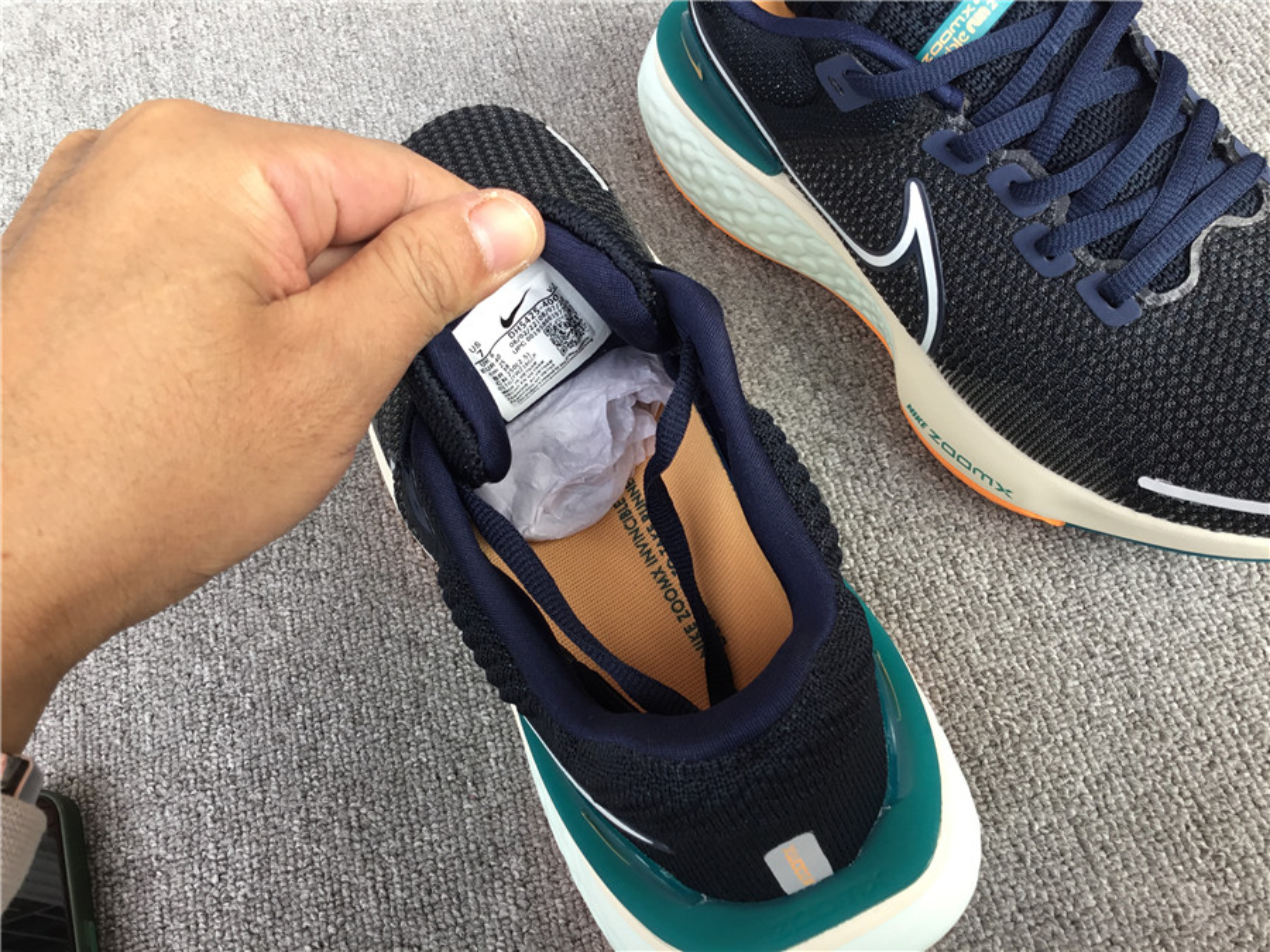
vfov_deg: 45.4
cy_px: 476
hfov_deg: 58.4
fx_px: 1137
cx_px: 635
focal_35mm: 31
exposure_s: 1/100
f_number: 2.4
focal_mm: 3.3
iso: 25
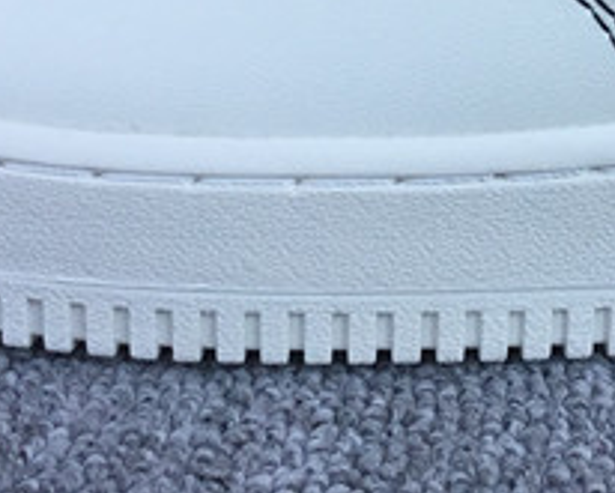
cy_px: -196
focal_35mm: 132
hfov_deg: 14.3
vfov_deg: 11.3
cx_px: 633
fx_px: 2404
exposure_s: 1/582
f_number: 2.4
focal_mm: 3.3
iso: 25
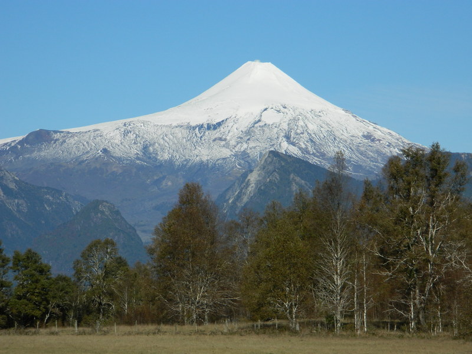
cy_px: 177
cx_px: 236
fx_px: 2413
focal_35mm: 177
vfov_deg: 8.4
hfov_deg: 11.2
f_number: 5.1
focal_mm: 31.8
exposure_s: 1/800
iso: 80
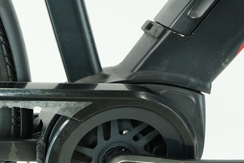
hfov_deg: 27.0
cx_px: -10
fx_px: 474
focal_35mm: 70
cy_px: 158
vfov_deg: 19.0
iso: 3200
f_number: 5.6
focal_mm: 29
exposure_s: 1/200
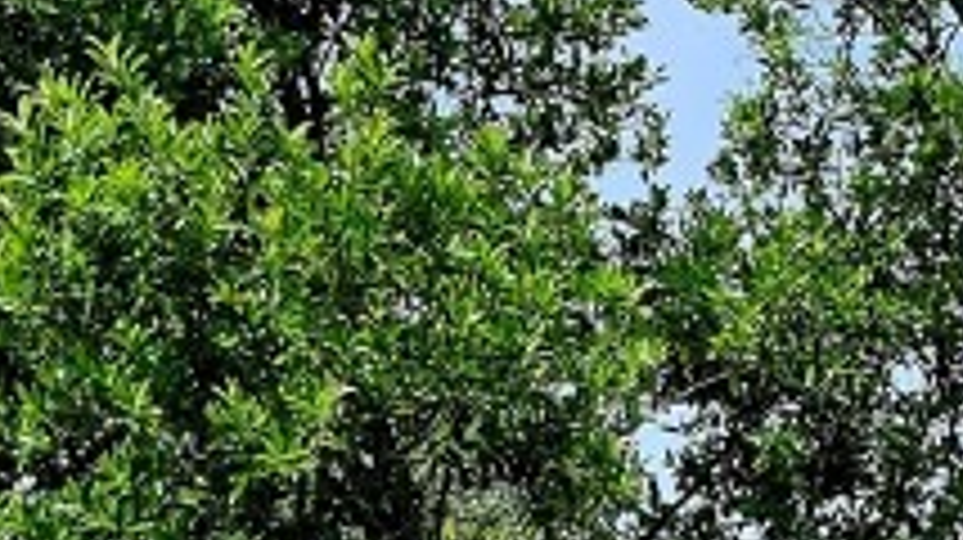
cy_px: 1670
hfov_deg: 17.7
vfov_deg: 8.4
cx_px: 824
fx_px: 3062
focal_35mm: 120
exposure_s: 1/625
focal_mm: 6.3
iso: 10
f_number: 1.7
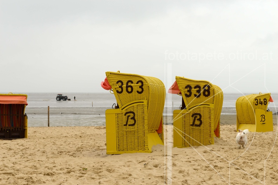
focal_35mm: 70
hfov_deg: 28.8
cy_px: 92
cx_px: 139
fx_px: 541
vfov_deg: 19.5
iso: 400
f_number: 13
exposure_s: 1/250
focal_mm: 70
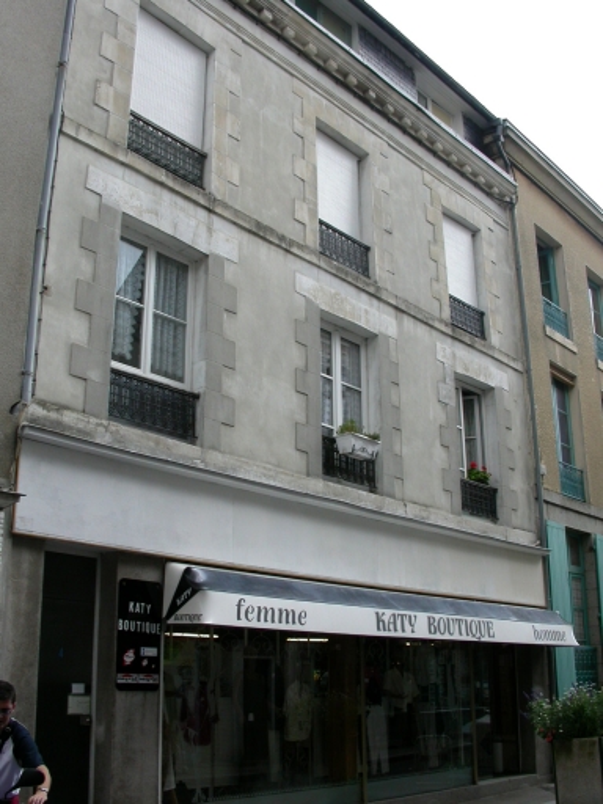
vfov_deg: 49.0
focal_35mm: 38
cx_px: 302
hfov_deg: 37.7
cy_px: 402
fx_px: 883
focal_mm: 7.85
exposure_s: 1/173
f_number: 6
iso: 100
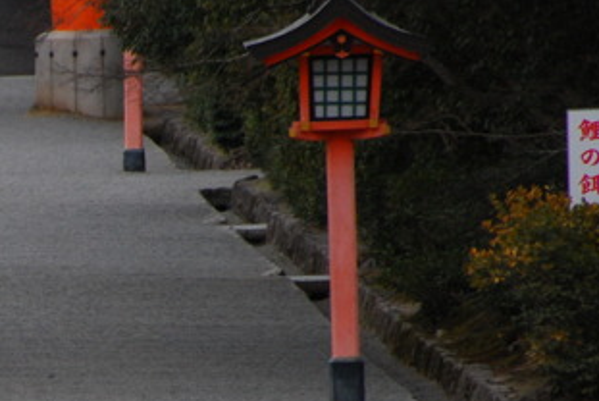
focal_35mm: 987
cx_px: -250
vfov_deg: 1.4
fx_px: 16438
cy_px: 442
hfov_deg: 2.1
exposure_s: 1/160
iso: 400
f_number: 5.6
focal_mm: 200
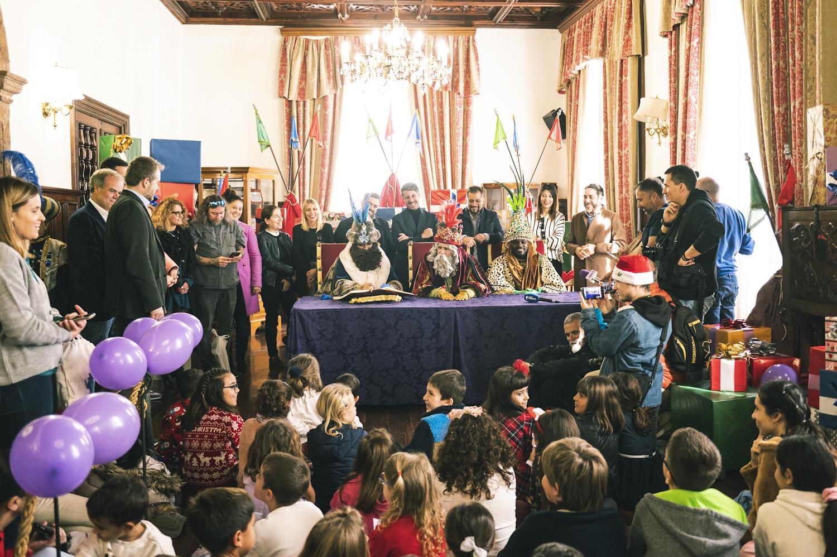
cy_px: 278
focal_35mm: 31
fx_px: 720
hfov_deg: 60.3
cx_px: 418
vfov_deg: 42.3
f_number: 3.2
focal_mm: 31
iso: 1600
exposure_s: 1/160
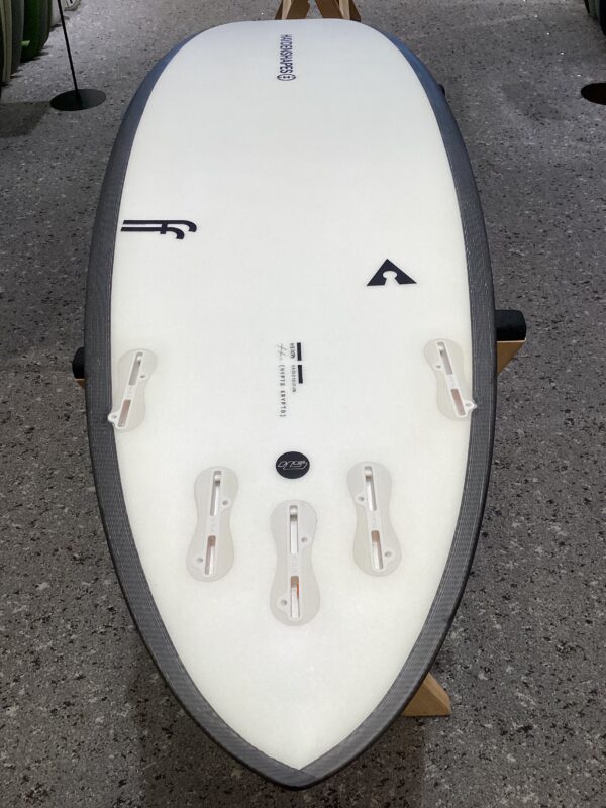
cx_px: 303
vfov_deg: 58.4
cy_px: 404
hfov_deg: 45.4
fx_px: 724
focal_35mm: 31
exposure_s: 1/120
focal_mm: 3.3
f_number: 2.4
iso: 64
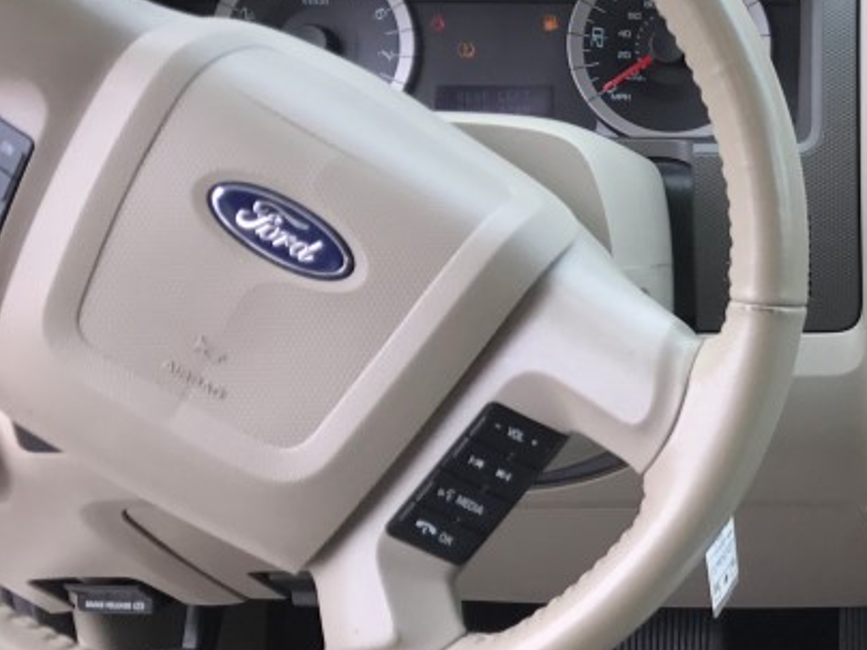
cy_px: 315
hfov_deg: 24.3
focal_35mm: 71
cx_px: 1097
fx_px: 1778
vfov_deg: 20.7
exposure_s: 1/285
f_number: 1.8
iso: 20
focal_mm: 3.99
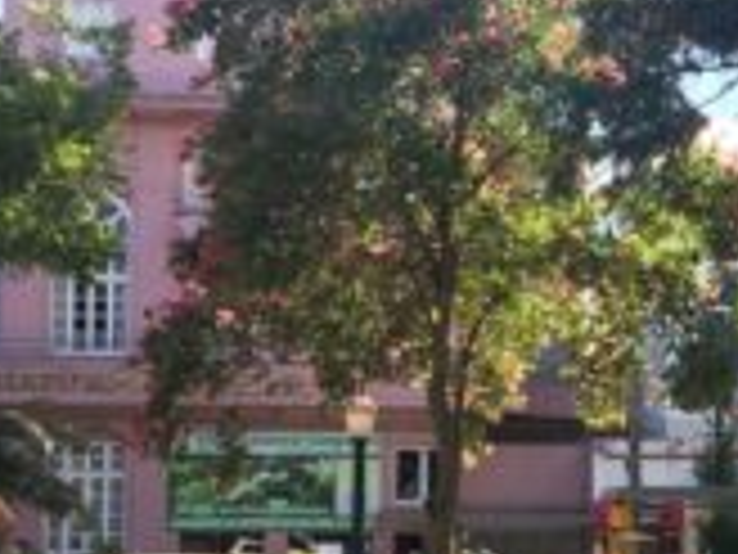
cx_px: 738
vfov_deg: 16.0
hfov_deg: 20.6
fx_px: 1961
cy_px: 419
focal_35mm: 92
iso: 32
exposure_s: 1/238
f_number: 2.2
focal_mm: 4.15
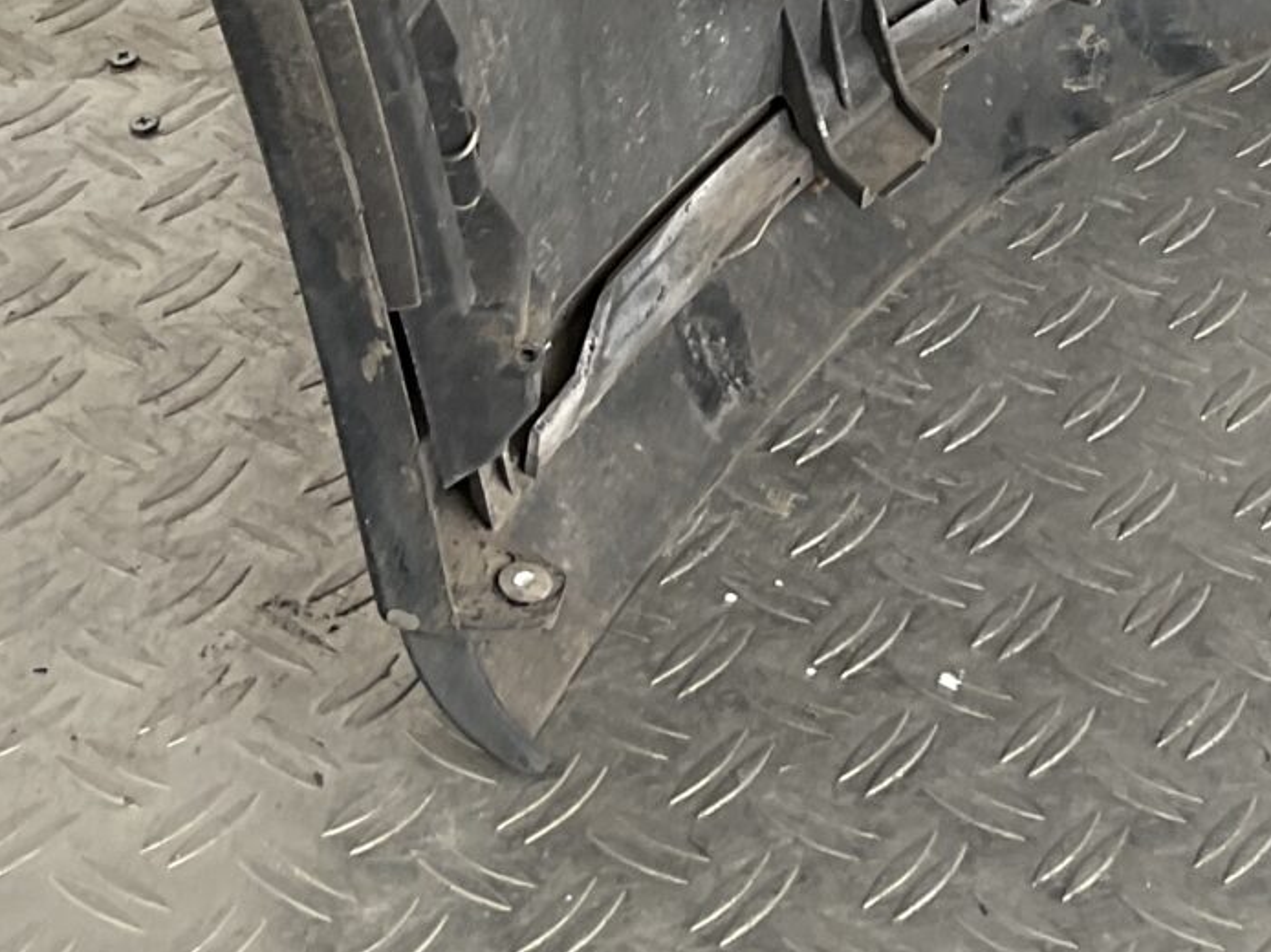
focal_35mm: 107
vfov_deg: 13.1
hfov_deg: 17.4
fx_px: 3927
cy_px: -483
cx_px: 1608
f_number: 1.8
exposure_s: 1/102
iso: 16
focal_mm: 3
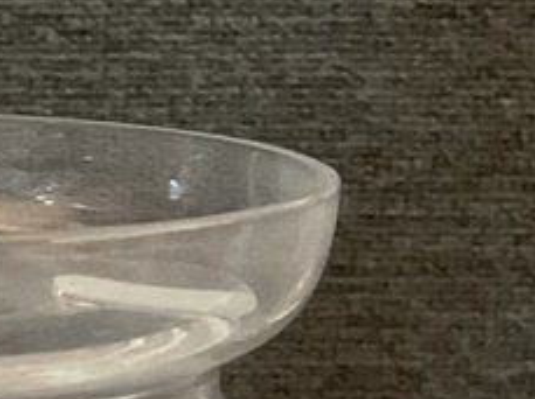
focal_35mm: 192
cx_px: -193
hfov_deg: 10.1
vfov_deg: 7.3
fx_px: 2963
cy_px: 895
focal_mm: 3
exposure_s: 1/50
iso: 250
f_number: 1.8
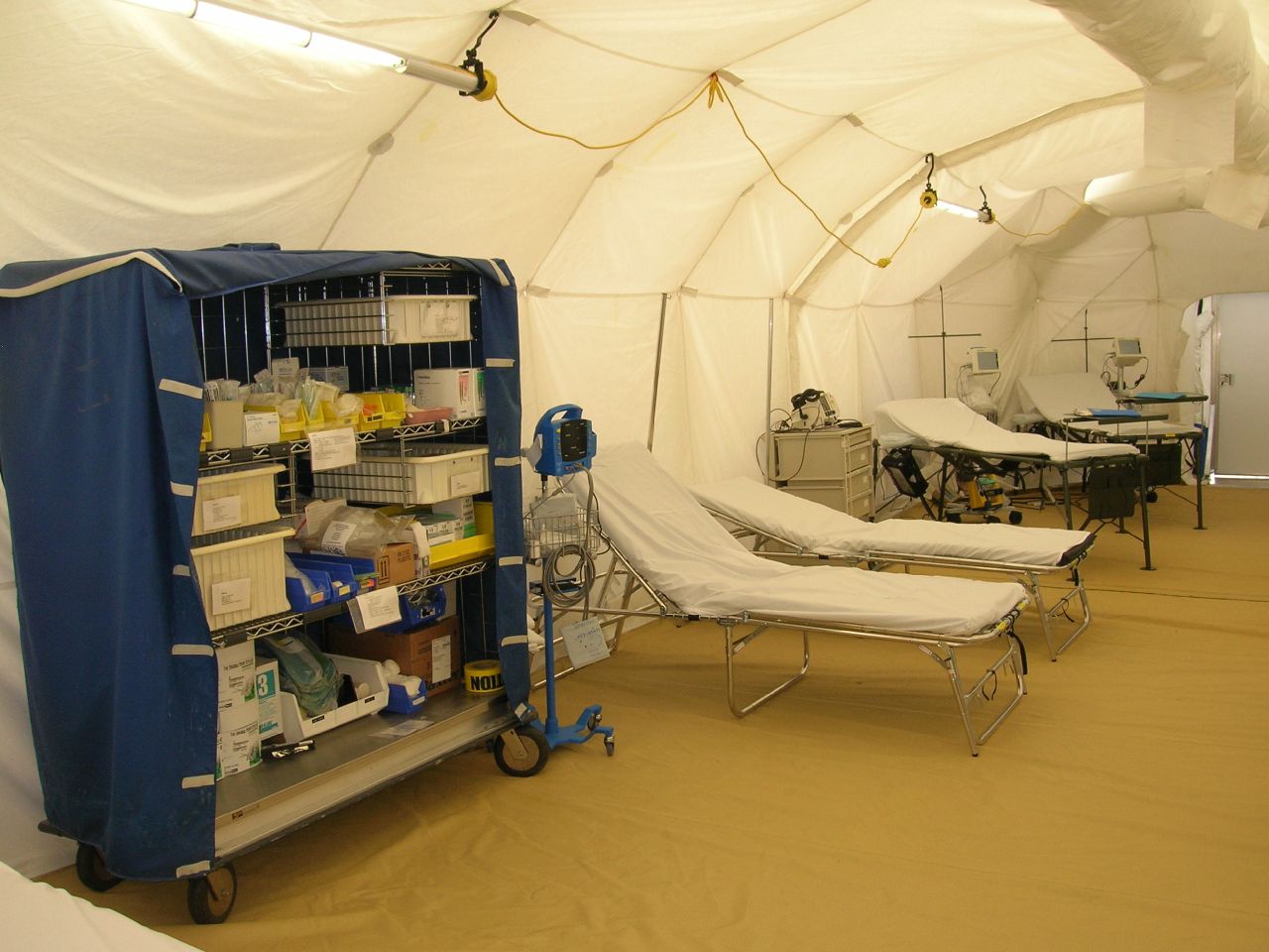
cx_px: 634
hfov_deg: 54.0
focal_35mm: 34
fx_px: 1246
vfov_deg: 41.8
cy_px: 476
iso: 71
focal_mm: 5.7
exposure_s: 1/65.2
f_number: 4.9
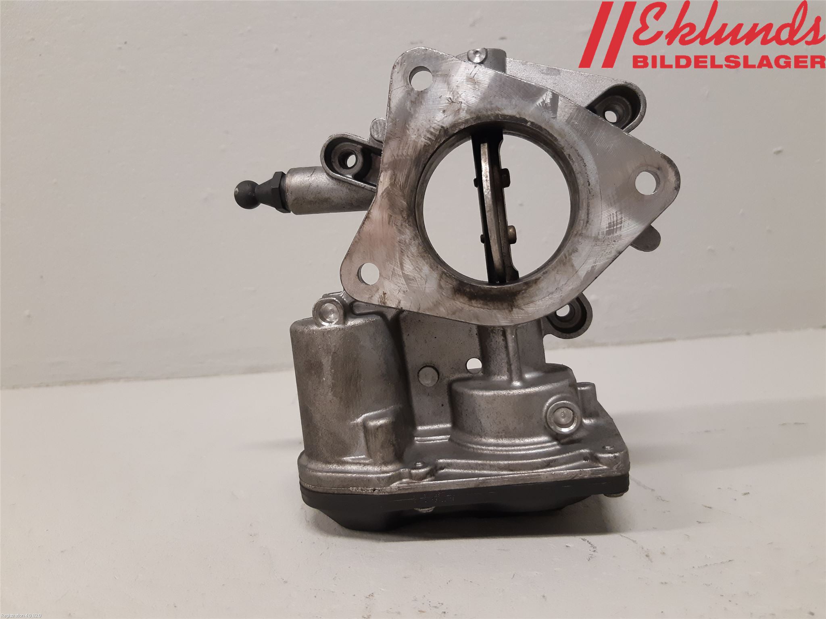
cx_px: 413
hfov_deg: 67.3
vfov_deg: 53.1
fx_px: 620
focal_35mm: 26
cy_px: 310
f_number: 1.7
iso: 200
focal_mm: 3.93
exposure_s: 1/50
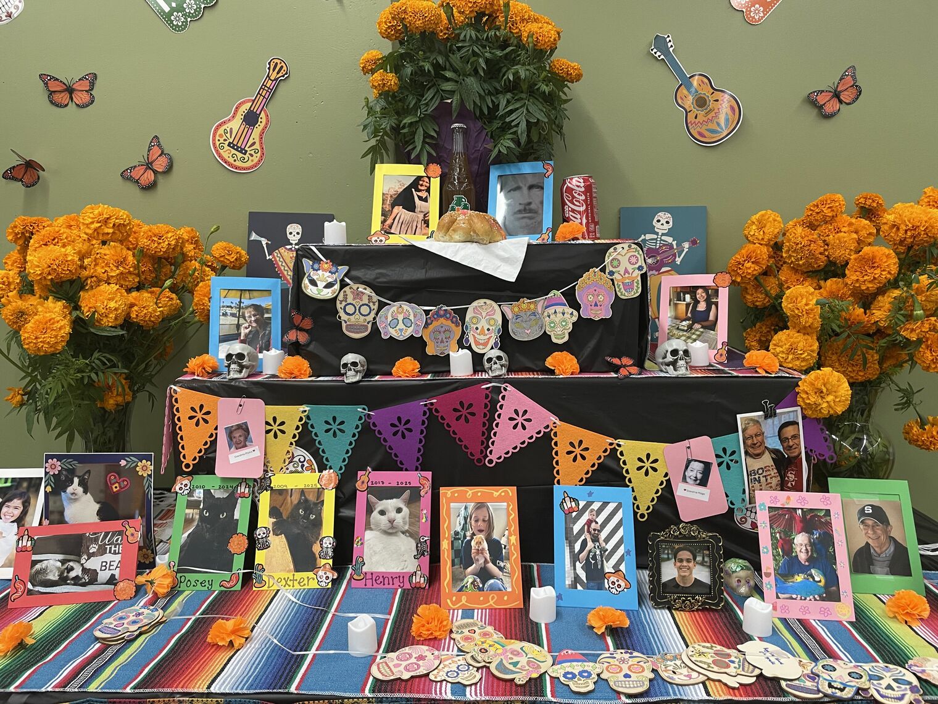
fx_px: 705
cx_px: 469
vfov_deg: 53.1
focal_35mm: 26
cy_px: 352
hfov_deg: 67.3
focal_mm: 4.2
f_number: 1.6
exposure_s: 1/60
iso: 125
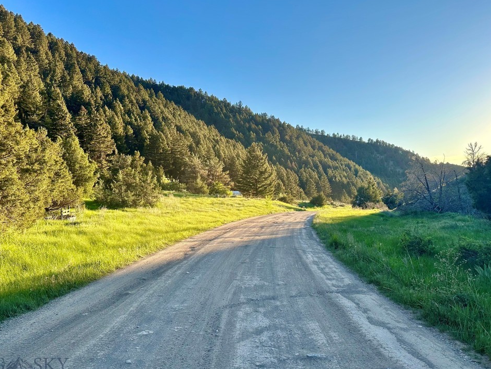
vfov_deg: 53.1
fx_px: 369
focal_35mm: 26
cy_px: 187
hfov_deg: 67.3
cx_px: 234
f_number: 1.78
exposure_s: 1/1374
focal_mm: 6.86
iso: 80
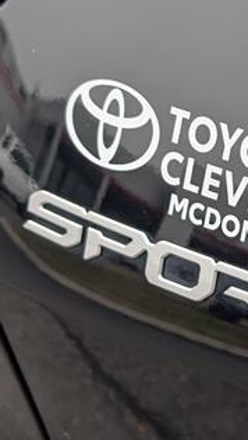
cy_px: 233
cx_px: 359
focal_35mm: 108
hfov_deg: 10.9
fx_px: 1261
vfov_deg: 19.8
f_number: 1.68
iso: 437
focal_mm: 6.9
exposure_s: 1/2000
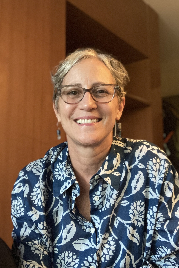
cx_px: 84
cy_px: 132
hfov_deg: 35.9
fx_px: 276
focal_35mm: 37
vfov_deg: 51.9
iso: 640
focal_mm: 2.87
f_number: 2.2
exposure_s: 1/21
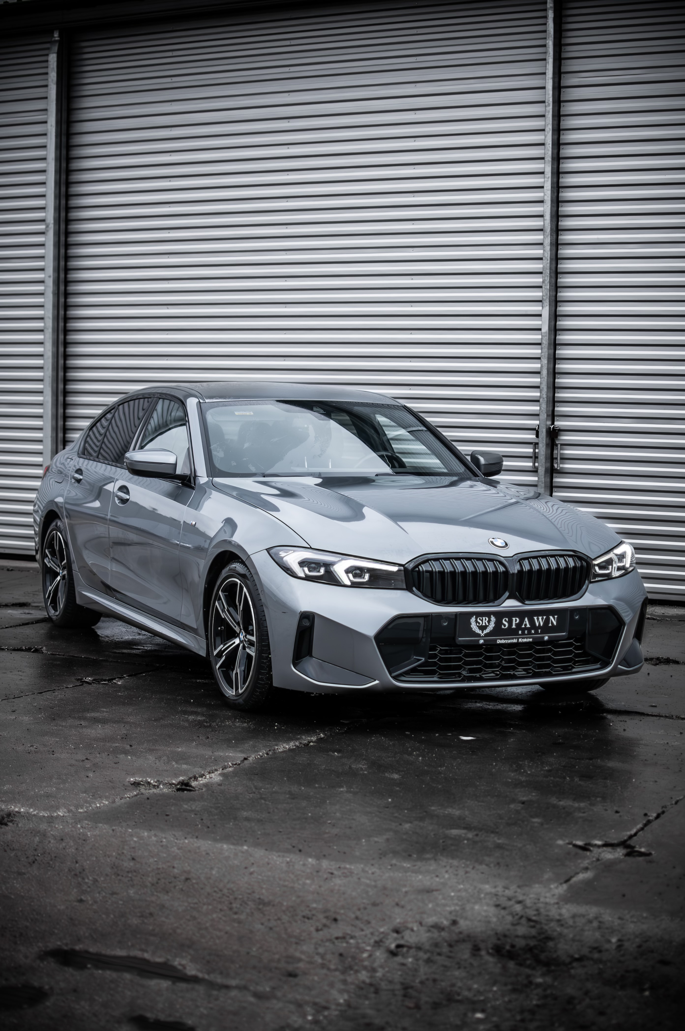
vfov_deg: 37.9
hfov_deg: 25.7
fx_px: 1502
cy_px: 516
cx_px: 342
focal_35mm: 52
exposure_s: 1/1250
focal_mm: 35
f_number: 1.8
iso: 640
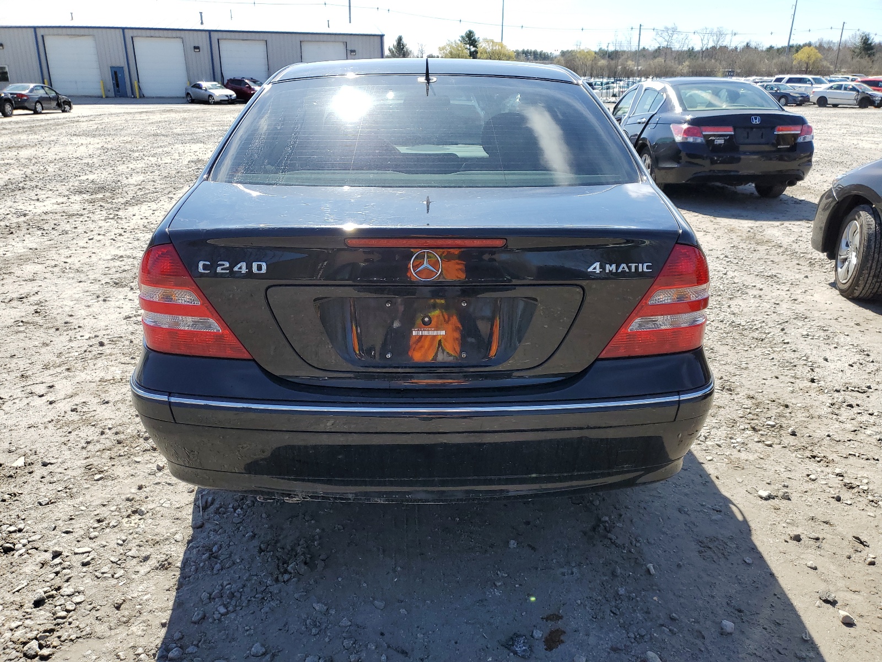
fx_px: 662
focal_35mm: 26
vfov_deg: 53.1
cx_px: 441
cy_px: 331
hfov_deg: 67.3
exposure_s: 1/2000
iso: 50
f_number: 1.5
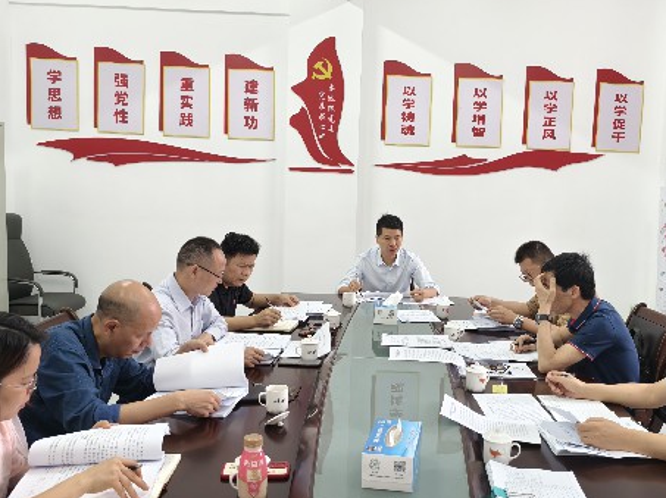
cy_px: 253
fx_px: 634
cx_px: 381
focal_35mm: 33
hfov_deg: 55.2
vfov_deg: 42.9
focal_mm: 5.6
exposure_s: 1/100
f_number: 1.57
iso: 379
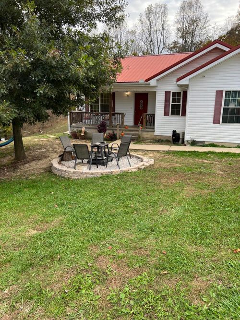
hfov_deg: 53.0
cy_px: 160
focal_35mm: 26
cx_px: 120
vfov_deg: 67.3
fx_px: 240
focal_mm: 5.7
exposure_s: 1/208
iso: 50
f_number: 1.5
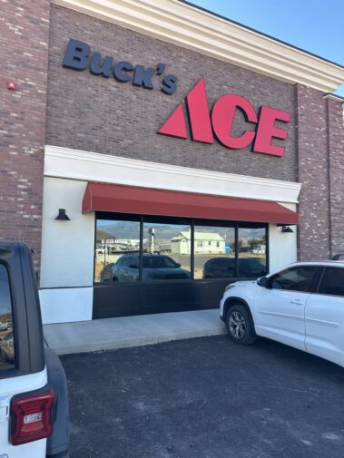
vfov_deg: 71.6
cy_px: 229
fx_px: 318
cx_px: 172
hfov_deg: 56.8
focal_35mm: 24
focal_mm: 6.86
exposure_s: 1/773
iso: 80
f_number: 1.78
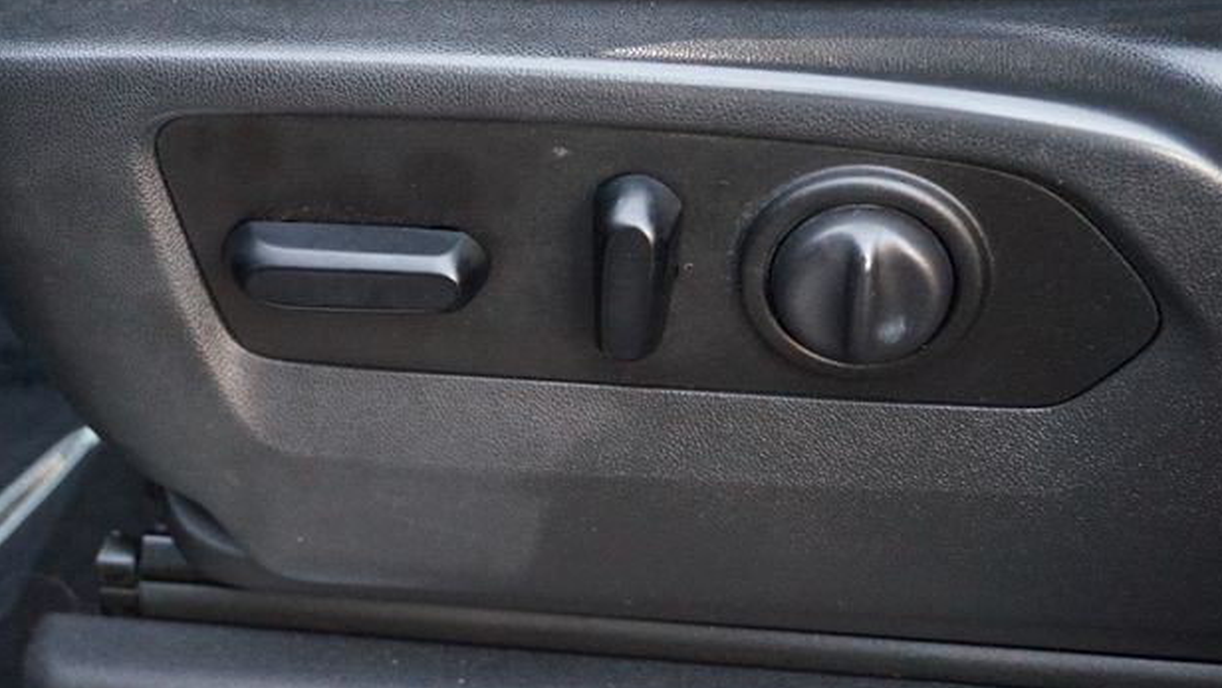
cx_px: 599
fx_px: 1638
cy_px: 274
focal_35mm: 51
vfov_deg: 23.7
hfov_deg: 40.9
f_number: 5
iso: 3200
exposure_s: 1/25
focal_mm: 31
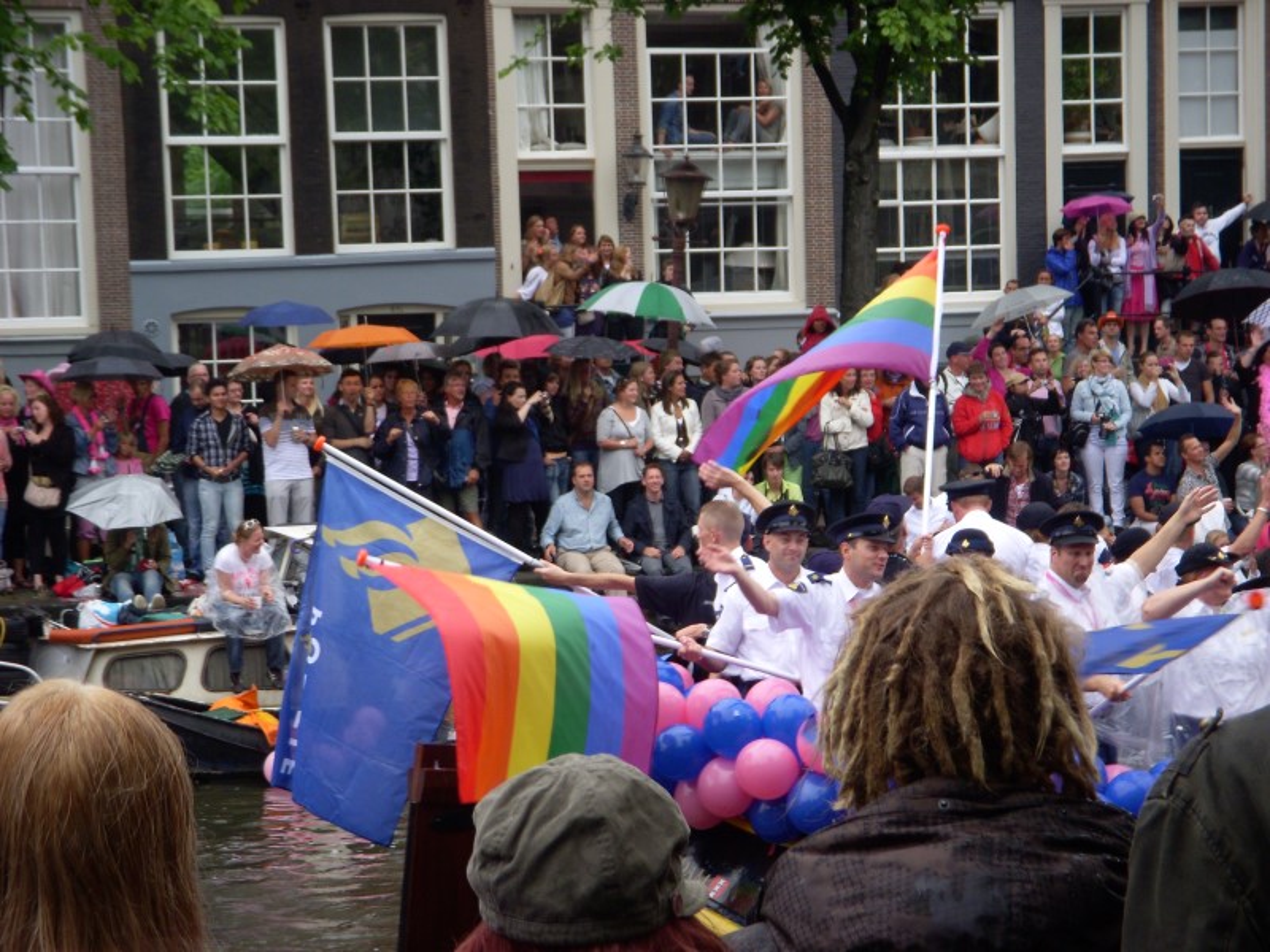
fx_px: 3485
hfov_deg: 20.7
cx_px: 635
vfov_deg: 15.6
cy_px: 476
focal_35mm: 95
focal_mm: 15.7
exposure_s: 1/100
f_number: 4.1
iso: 100
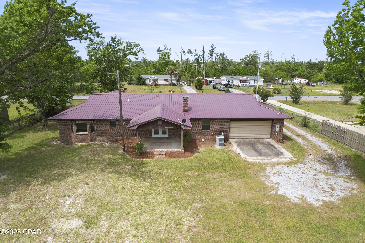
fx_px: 223
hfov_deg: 78.6
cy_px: 122
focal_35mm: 22
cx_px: 182
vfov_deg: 57.2
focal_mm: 8.38
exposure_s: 1/1000
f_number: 2.8
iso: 100
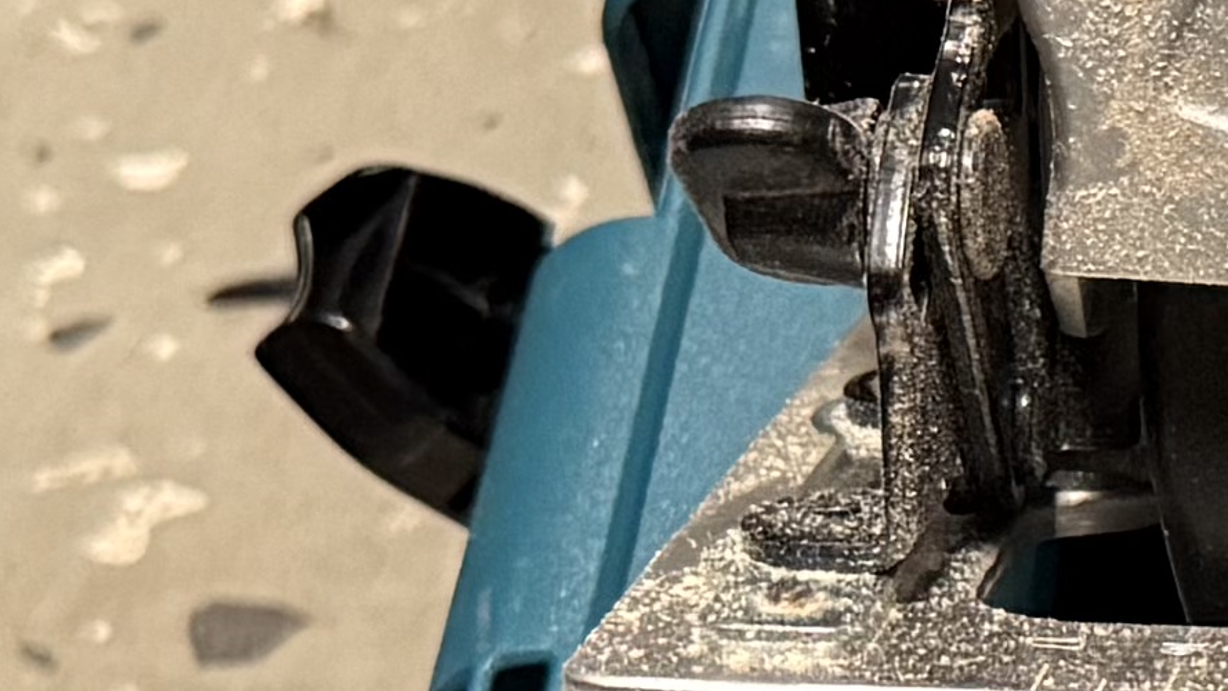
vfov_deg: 7.2
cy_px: 766
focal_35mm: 168
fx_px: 5470
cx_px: 2123
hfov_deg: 11.9
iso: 640
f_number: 1.78
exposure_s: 1/50
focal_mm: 6.76
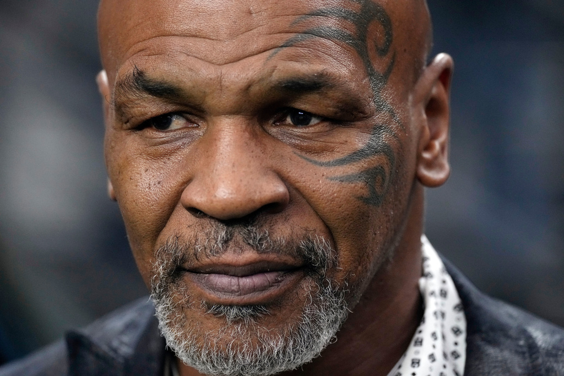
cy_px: 188
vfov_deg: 2.3
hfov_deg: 3.4
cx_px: 282
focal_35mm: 600
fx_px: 9401
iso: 5000
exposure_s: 1/2000
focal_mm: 600
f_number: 4
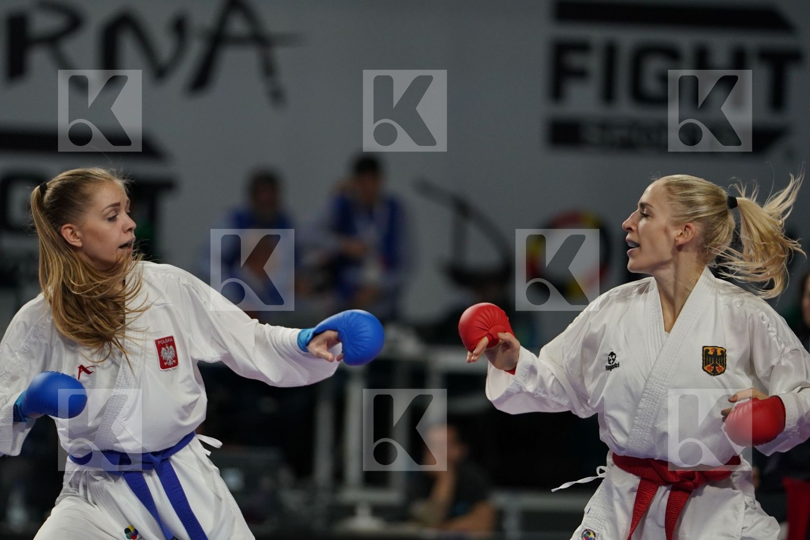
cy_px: 270
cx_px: 405
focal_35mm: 300
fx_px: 6749
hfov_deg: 6.9
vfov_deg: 4.6
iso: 1000
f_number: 2.8
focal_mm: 200
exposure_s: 1/1000
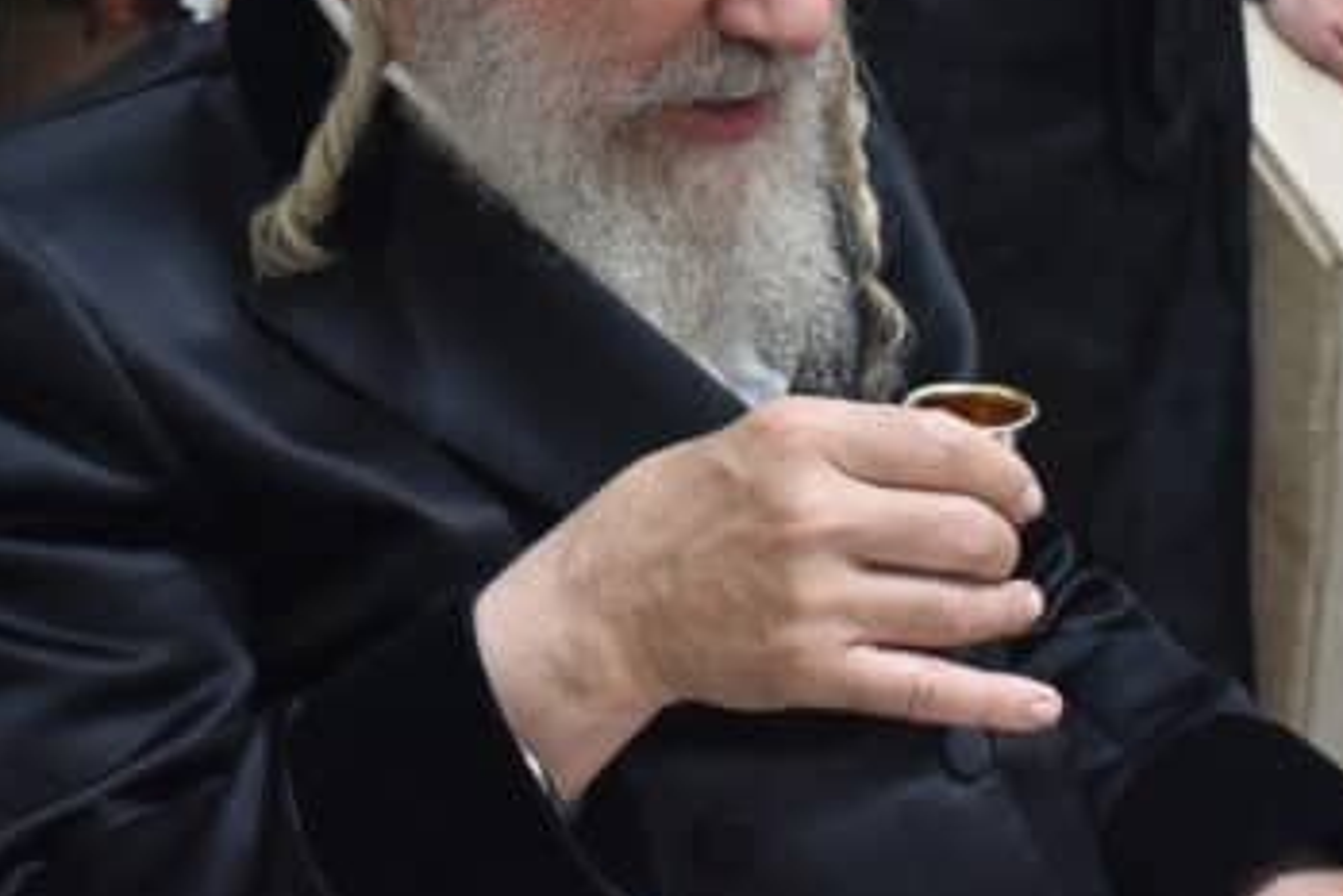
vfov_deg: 13.7
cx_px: 723
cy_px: 123
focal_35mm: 99
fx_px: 3695
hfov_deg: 20.6
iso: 1000
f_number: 5.6
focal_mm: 30
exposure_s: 1/100
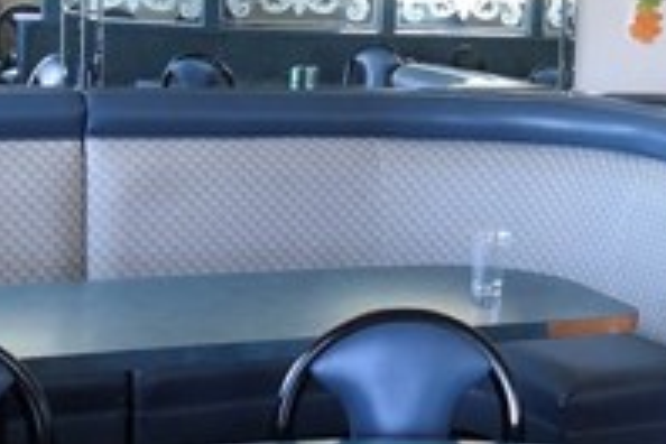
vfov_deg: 14.5
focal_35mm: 94
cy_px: 124
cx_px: 878
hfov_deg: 19.8
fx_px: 1739
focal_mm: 3.99
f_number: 1.8
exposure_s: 1/30
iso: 32
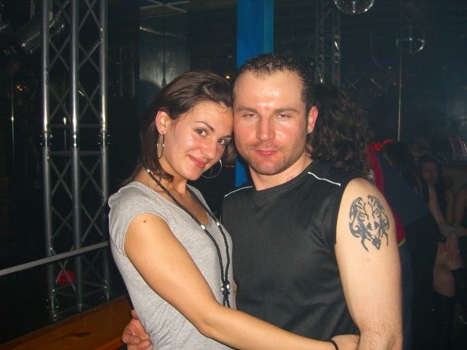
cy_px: 175
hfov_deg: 49.0
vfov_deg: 37.7
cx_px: 234
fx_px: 513
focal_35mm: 38
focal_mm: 7.9
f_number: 2.8
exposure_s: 1/60
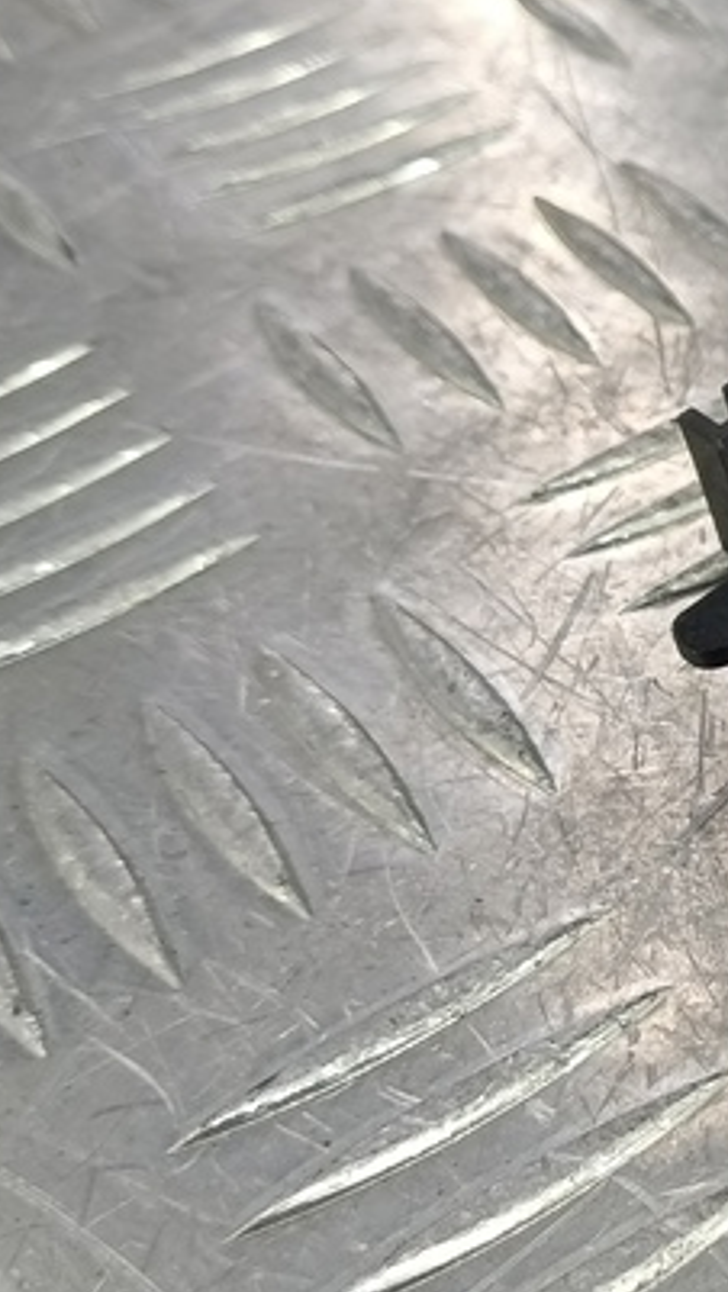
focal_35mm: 64
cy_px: 677
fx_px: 2193
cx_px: 1446
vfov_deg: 32.8
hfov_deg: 15.3
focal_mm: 4.11
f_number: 1.6
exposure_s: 1/50
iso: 117
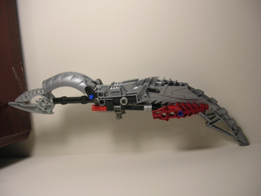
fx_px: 264
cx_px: 130
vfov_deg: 40.7
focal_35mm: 35
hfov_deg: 52.6
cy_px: 98
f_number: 2.8
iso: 50
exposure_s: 1/81.4
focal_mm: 5.8
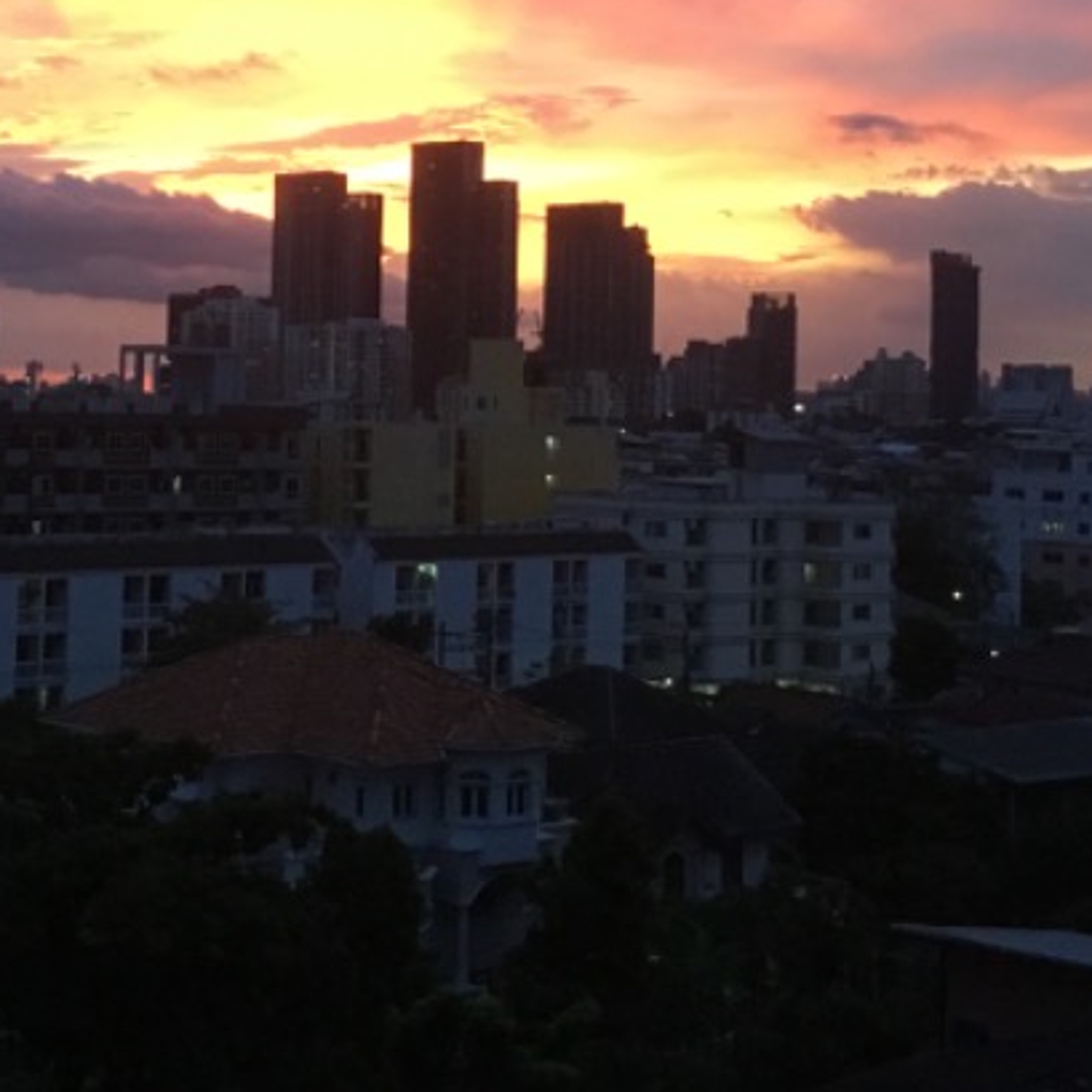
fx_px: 2391
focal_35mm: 67
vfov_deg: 25.5
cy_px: 302
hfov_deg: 25.6
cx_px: 363
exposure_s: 1/33
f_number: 2.4
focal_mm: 3.3
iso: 200
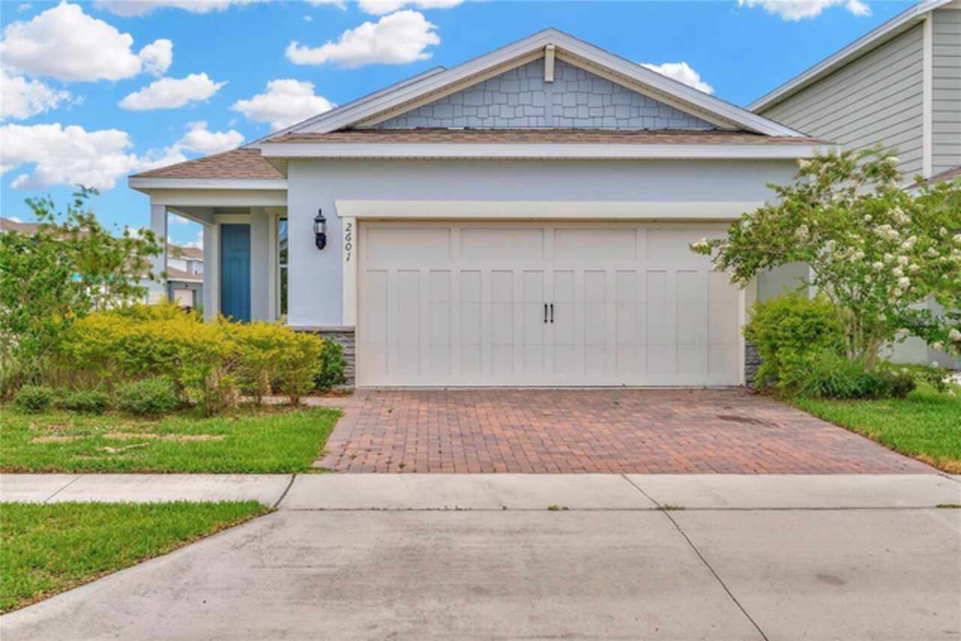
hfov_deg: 42.7
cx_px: 480
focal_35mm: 46
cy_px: 320
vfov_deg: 29.3
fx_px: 1228
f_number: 5.6
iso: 100
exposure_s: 1/640
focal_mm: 46
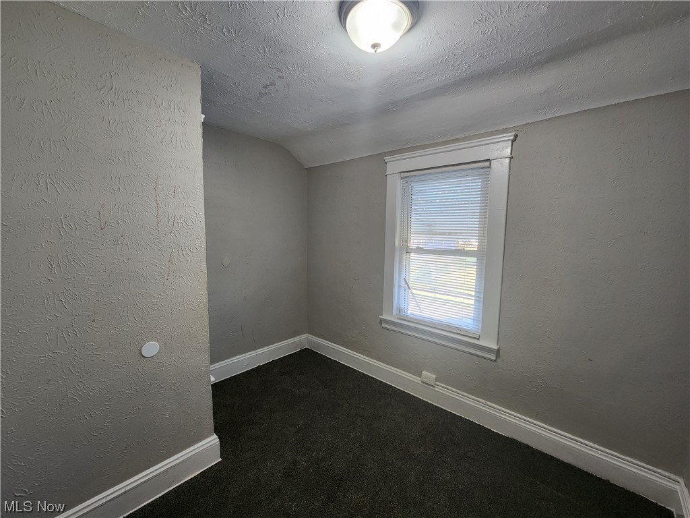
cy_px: 259
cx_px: 345
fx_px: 259
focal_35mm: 13
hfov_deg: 106.2
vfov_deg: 89.9
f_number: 2.2
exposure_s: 1/60
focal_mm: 2.2
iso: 250
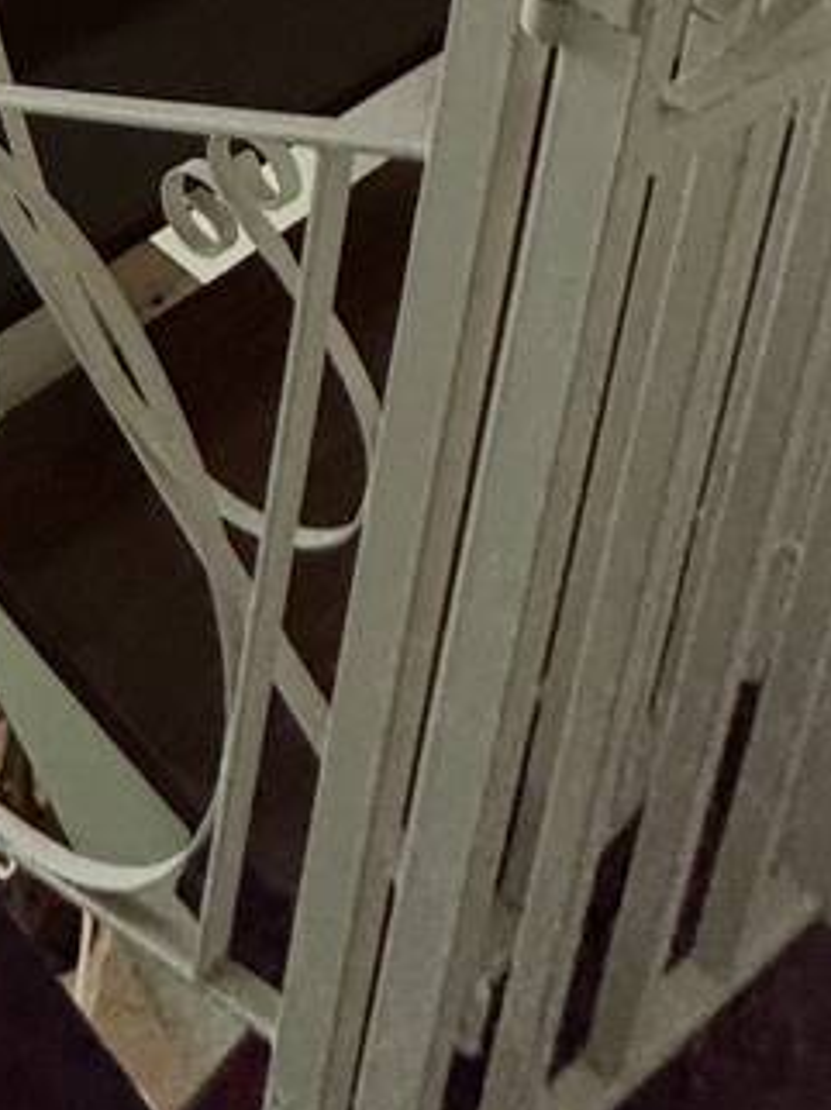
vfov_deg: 26.1
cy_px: -652
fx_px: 1506
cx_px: -417
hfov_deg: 24.2
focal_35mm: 47
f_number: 2.2
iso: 125
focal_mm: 2.22
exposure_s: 1/120
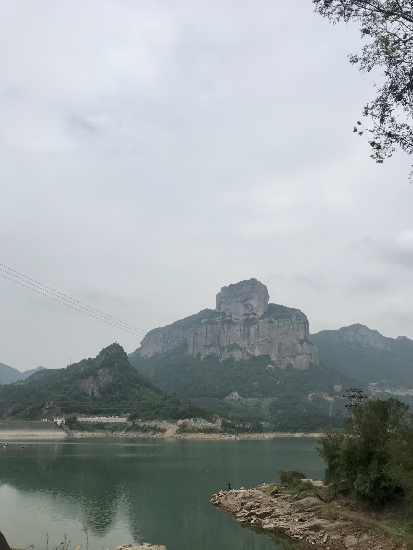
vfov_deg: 63.4
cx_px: 206
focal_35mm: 28
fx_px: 445
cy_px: 275
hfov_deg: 49.7
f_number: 1.8
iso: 20
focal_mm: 3.99
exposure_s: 1/4167
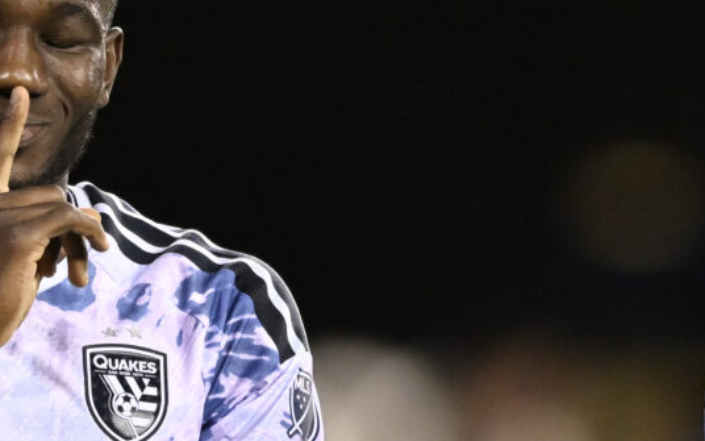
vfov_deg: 0.7
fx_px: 37409
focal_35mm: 1947
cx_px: 427
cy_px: 547
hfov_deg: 1.1
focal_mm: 400
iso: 3200
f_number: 2.8
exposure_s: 1/2000
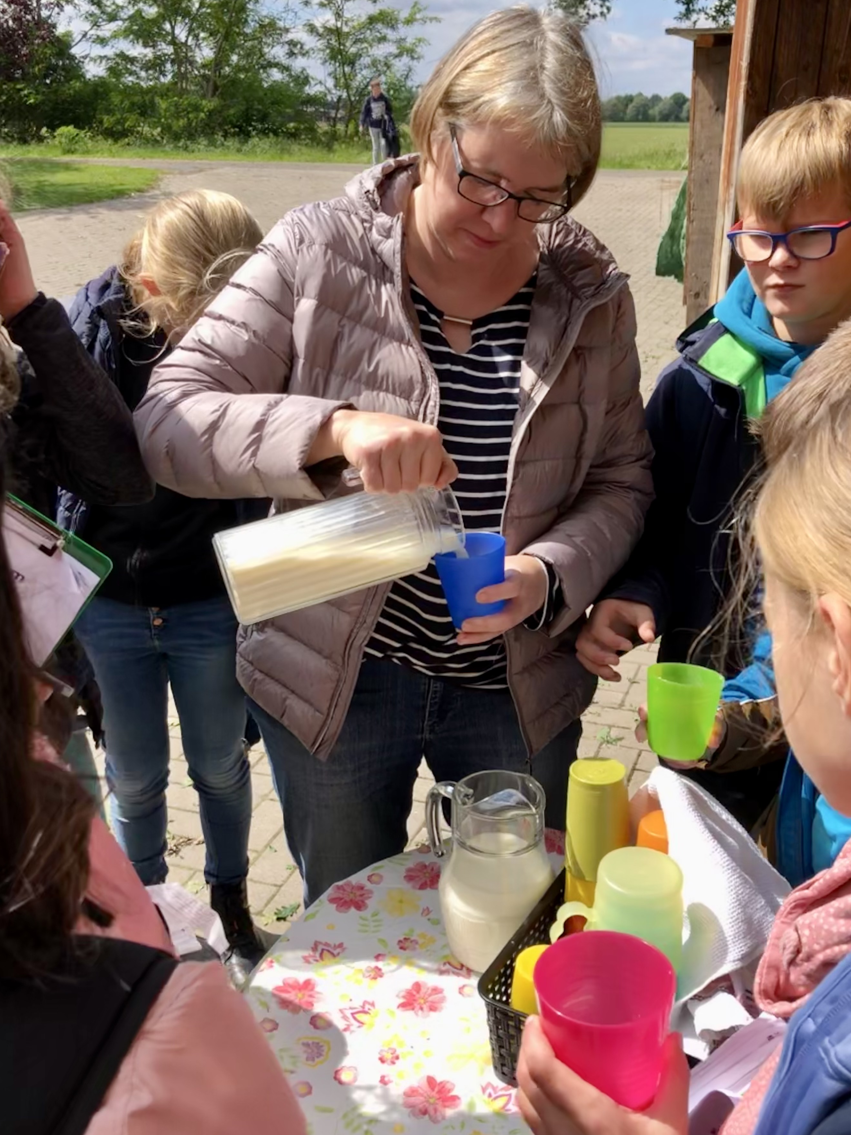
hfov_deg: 44.2
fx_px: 1049
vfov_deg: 56.8
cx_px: 430
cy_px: 596
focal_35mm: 32
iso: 20
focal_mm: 3.99
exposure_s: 1/1499
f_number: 1.8
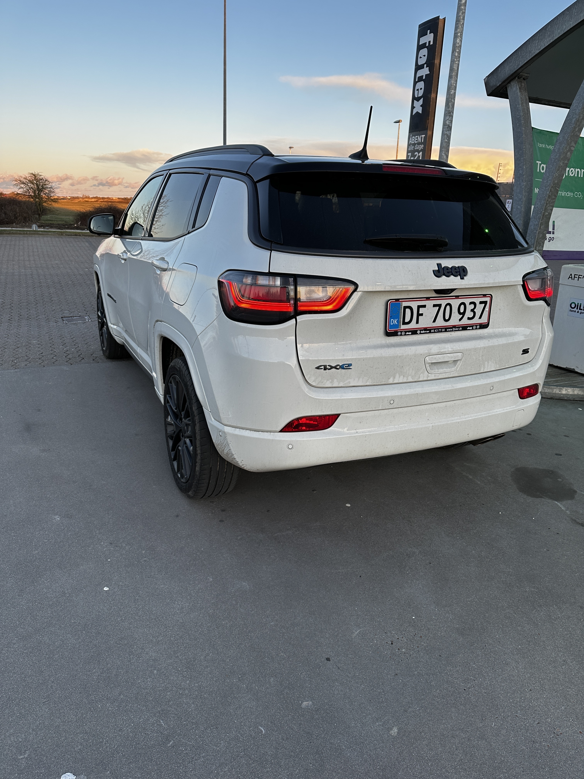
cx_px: 292
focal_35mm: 24
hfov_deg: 56.8
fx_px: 540
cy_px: 390
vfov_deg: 71.6
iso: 80
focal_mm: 6.86
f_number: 1.78
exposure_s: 1/398
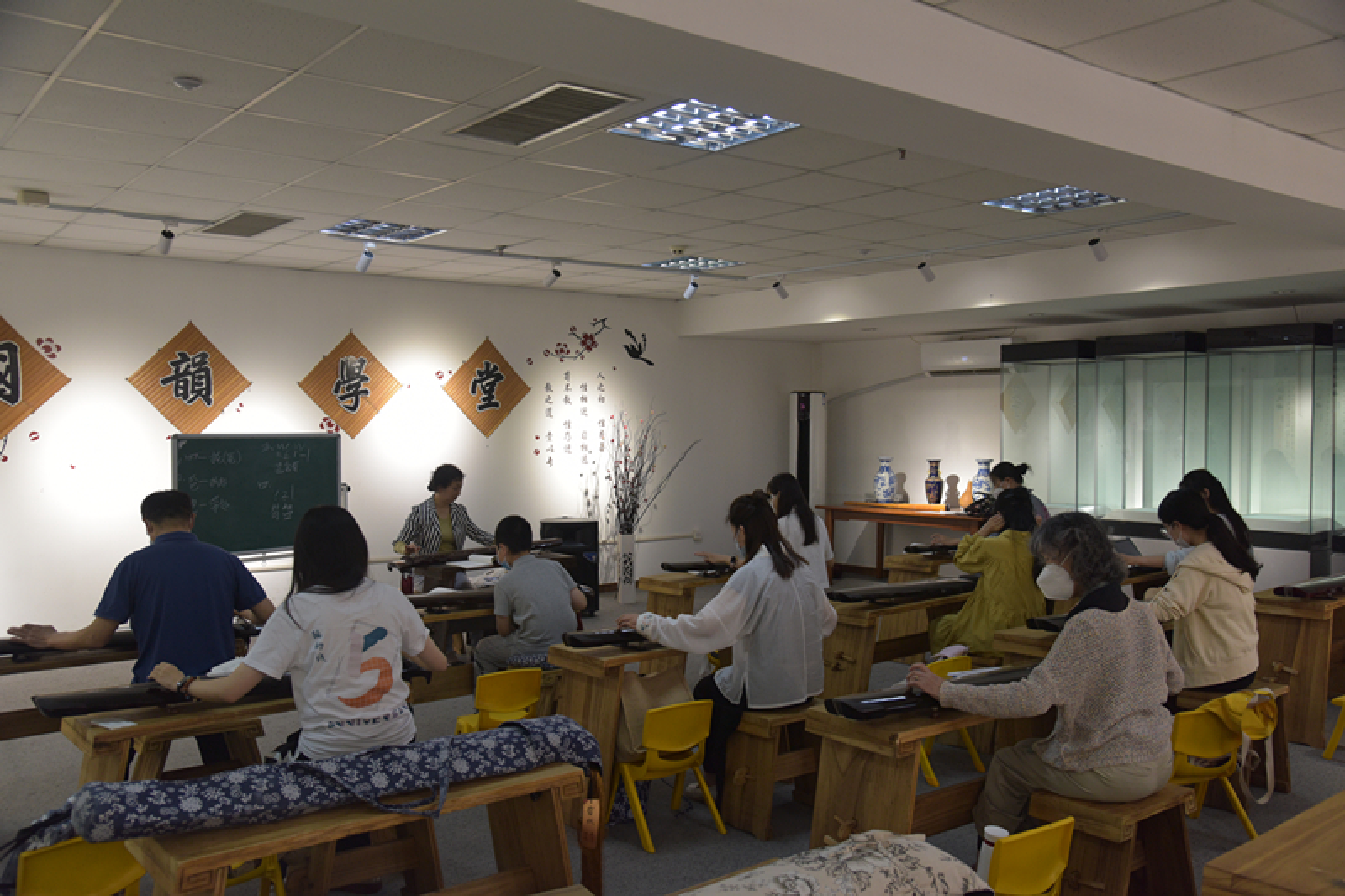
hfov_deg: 61.9
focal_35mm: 30
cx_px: 672
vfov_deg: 43.6
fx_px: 1121
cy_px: 448
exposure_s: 1/100
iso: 1600
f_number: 5
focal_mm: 30
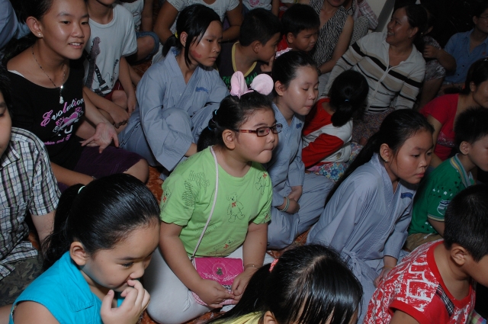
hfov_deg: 53.2
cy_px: 162
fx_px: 487
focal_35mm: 36
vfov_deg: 36.8
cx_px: 244
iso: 800
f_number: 10
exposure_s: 1/60
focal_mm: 24
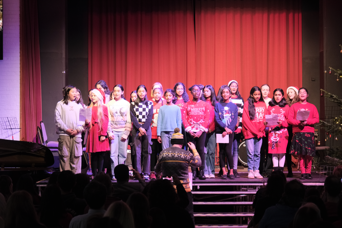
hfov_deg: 24.8
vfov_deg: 16.7
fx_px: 779
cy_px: 114
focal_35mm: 82
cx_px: 171
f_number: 4
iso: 1600
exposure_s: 1/30
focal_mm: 54.5
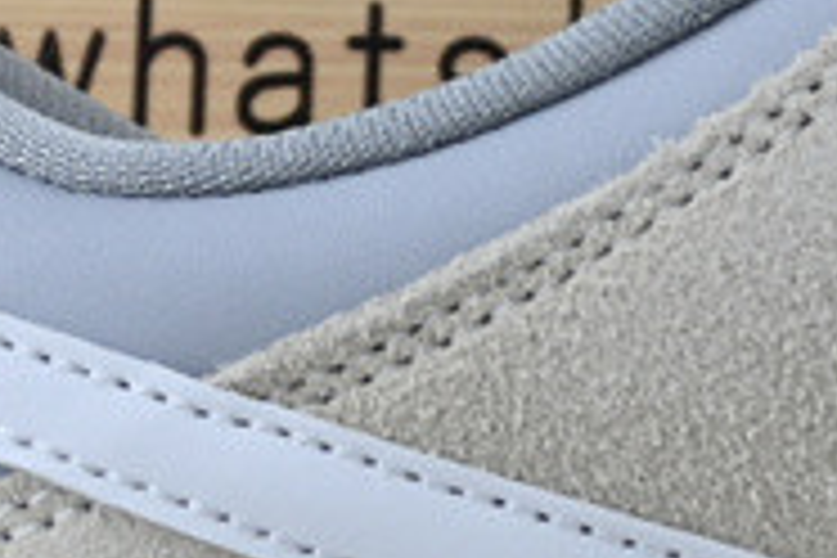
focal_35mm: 305
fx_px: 7082
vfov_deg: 4.5
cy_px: 526
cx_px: 1584
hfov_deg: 6.6
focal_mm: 31.5
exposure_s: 1/80
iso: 100
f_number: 5
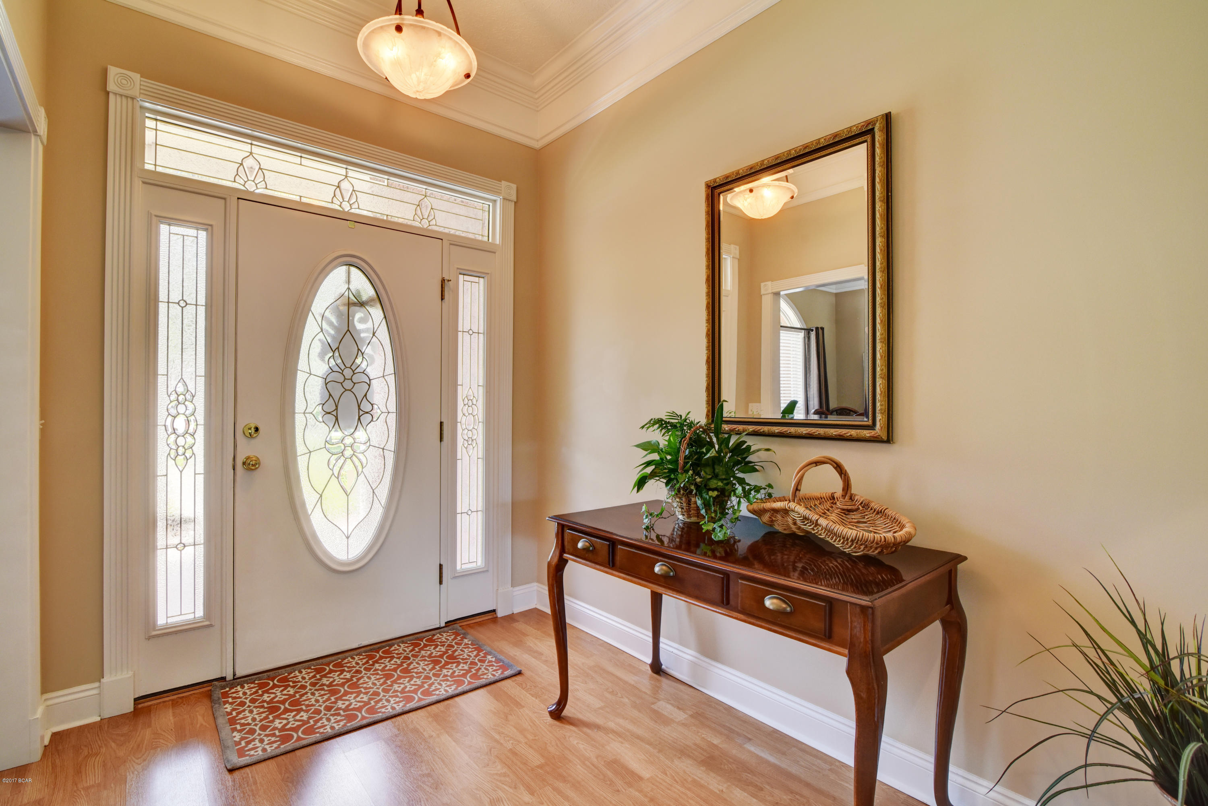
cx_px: 604
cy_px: 403
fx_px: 537
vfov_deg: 73.8
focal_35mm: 16
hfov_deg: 96.7
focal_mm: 16
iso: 280
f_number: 8
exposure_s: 1/15
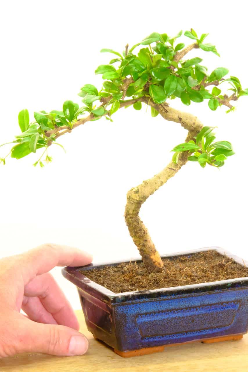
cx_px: 124
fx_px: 2086
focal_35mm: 202
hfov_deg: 6.8
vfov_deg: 10.2
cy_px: 186
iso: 5000
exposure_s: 1/30
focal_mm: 134.5
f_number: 22
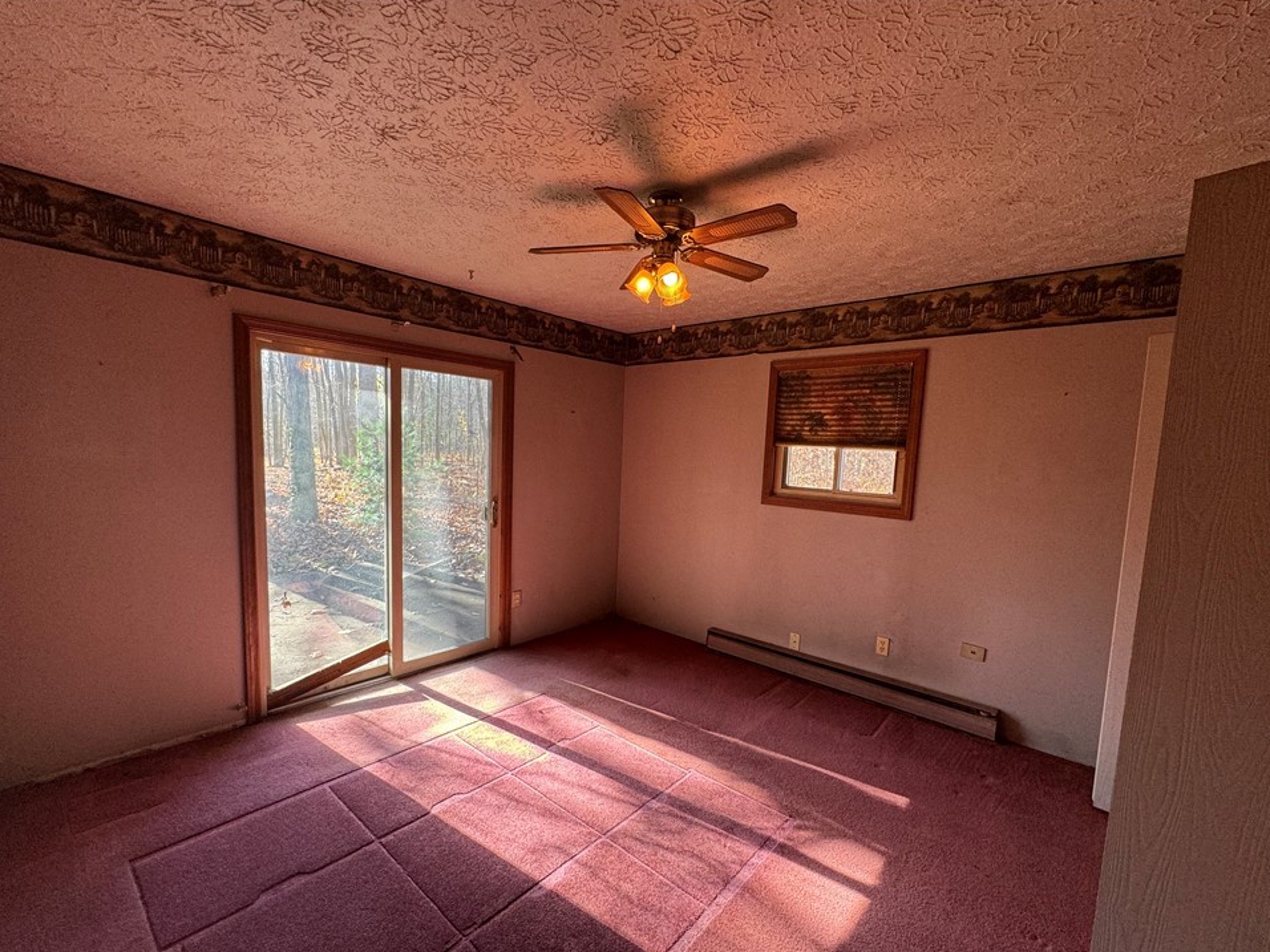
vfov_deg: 81.6
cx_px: 630
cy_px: 507
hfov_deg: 98.2
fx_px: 550
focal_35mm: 15
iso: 125
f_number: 2.2
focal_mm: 2.22
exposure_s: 1/120
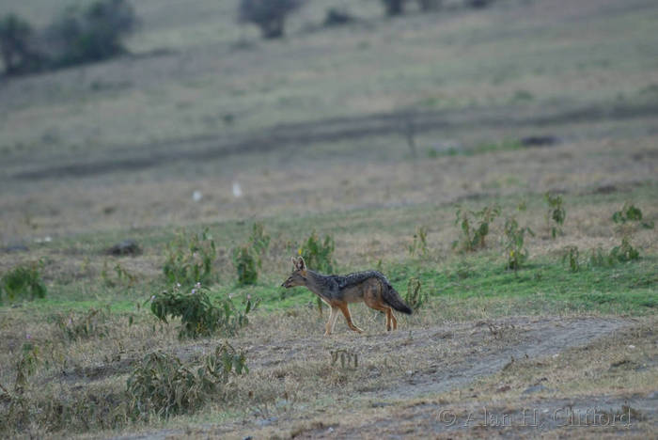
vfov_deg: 2.3
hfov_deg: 3.4
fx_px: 10975
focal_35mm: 600
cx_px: 329
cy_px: 220
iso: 800
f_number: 5.6
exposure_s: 1/400
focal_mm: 400
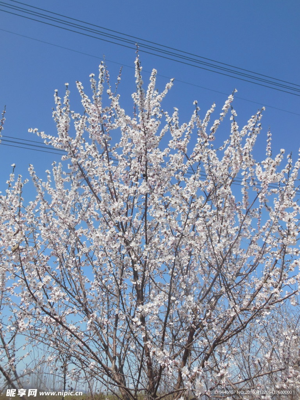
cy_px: 200
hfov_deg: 42.9
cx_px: 150
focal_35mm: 33
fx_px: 381
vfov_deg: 55.4
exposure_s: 1/1500
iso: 125
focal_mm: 6
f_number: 3.5
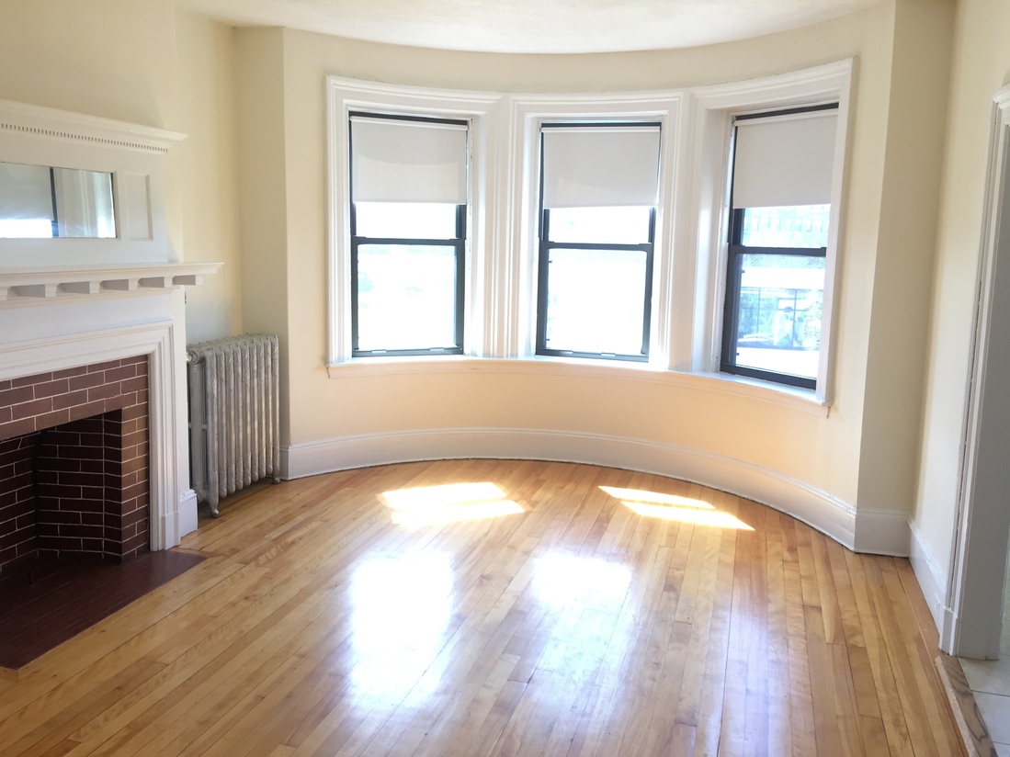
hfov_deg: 61.7
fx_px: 846
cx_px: 505
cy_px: 378
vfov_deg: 48.2
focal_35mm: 29
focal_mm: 4.15
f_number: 2.2
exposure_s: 1/60
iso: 40
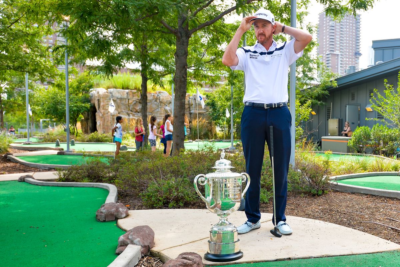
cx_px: 200
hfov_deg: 71.5
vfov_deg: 51.3
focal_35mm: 25
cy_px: 134
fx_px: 278
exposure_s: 1/200
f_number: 4.5
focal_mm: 25
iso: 125
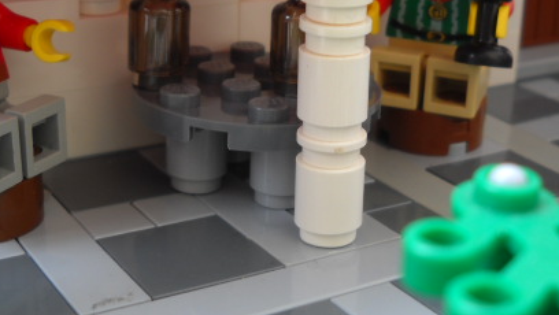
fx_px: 1038
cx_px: 285
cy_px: 86
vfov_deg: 17.2
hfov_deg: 30.1
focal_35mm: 70
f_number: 3.1
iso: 67
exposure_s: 1/60
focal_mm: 6.72
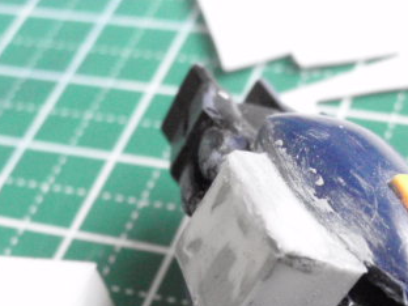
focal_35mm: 82
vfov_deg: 17.6
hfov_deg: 23.8
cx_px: 222
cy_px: 302
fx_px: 966
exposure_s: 1/80
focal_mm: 7.25
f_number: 3.9
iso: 800
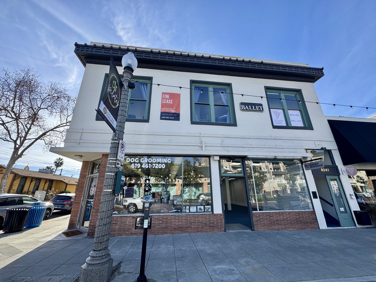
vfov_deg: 85.7
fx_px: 152
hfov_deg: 102.1
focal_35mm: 14
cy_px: 141
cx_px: 188
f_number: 2.2
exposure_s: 1/610
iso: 50
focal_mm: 2.22
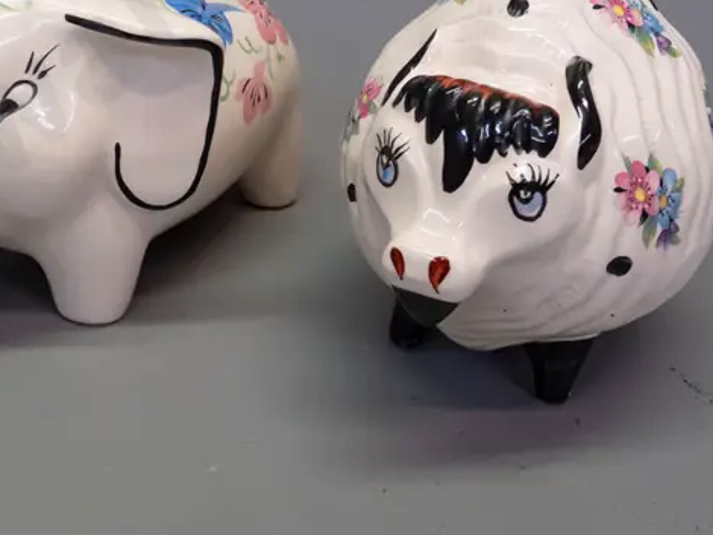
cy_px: 100
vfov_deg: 19.7
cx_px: 44
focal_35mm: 74
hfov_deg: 25.3
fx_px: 1525
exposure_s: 1/250
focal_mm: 17
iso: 3200
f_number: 5.6
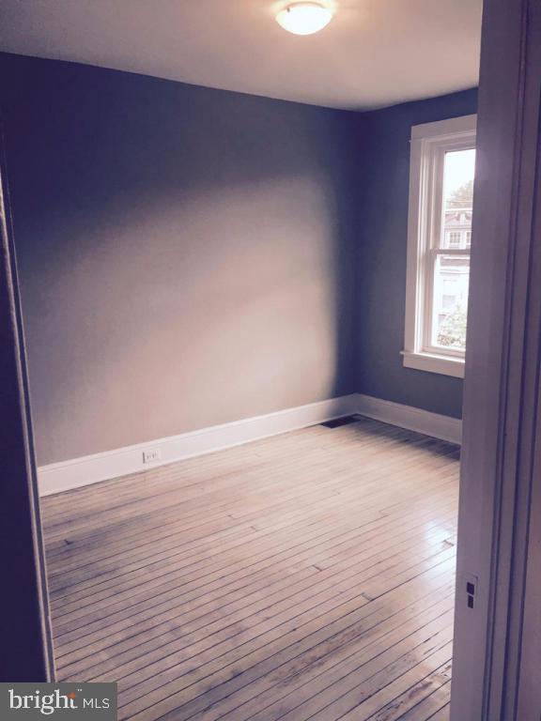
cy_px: 360
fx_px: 604
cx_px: 270
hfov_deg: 48.2
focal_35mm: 29
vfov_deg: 61.7
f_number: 2.2
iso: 25
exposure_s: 1/40
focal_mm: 4.15
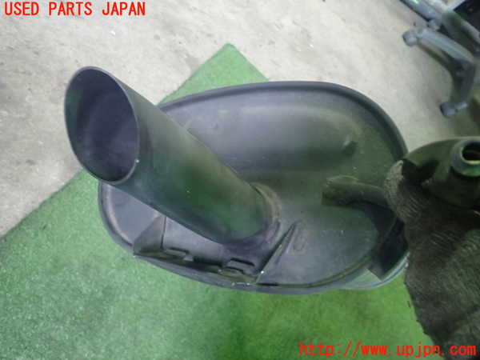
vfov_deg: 54.9
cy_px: 180
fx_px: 347
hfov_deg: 69.4
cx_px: 240
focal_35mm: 25
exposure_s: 1/30
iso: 400
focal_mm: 4.5
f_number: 2
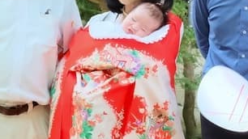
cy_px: 70
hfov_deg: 14.5
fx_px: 973
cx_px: 97
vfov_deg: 8.2
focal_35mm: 148
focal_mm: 20
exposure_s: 1/125
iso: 1600
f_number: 5.6
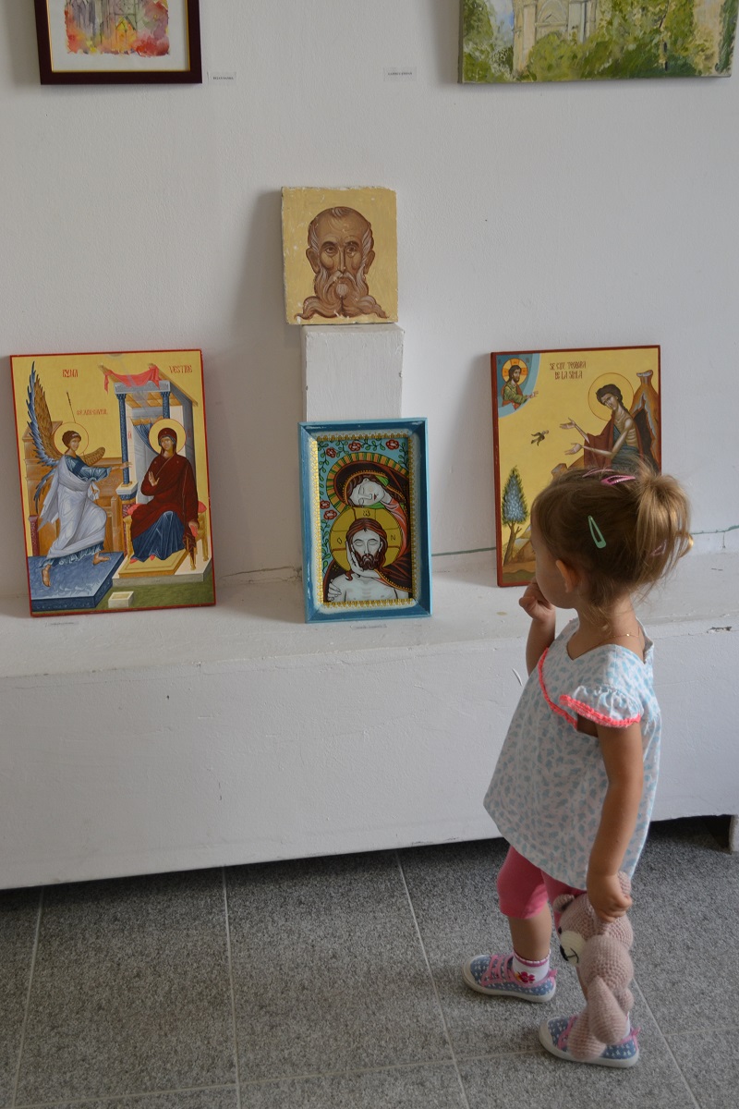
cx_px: 370
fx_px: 1293
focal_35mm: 42
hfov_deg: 31.9
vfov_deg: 46.4
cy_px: 554
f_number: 5
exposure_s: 1/100
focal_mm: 28
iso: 400
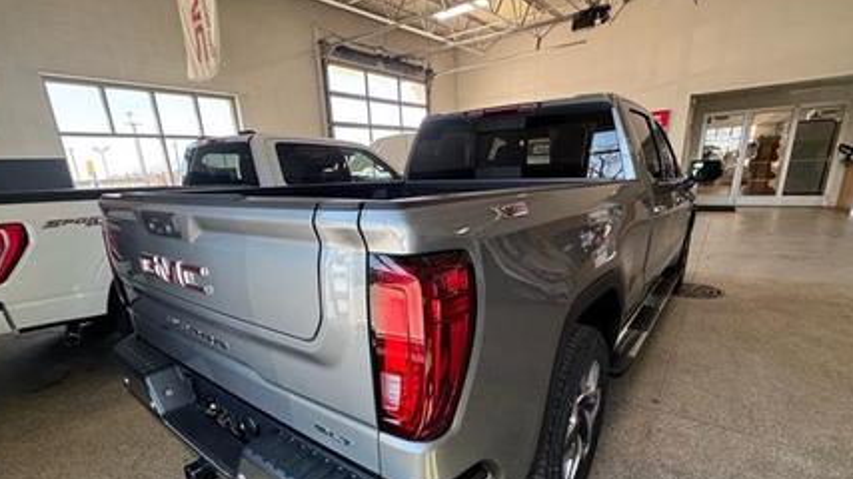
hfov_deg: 92.6
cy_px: 293
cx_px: 414
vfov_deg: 60.3
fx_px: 407
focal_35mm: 18
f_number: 2.2
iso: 80
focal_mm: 2.22
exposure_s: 1/99
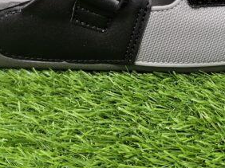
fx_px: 318
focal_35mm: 49
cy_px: 28
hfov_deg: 38.8
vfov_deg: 28.8
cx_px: 136
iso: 566
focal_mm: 6.54
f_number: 1.57
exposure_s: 1/50
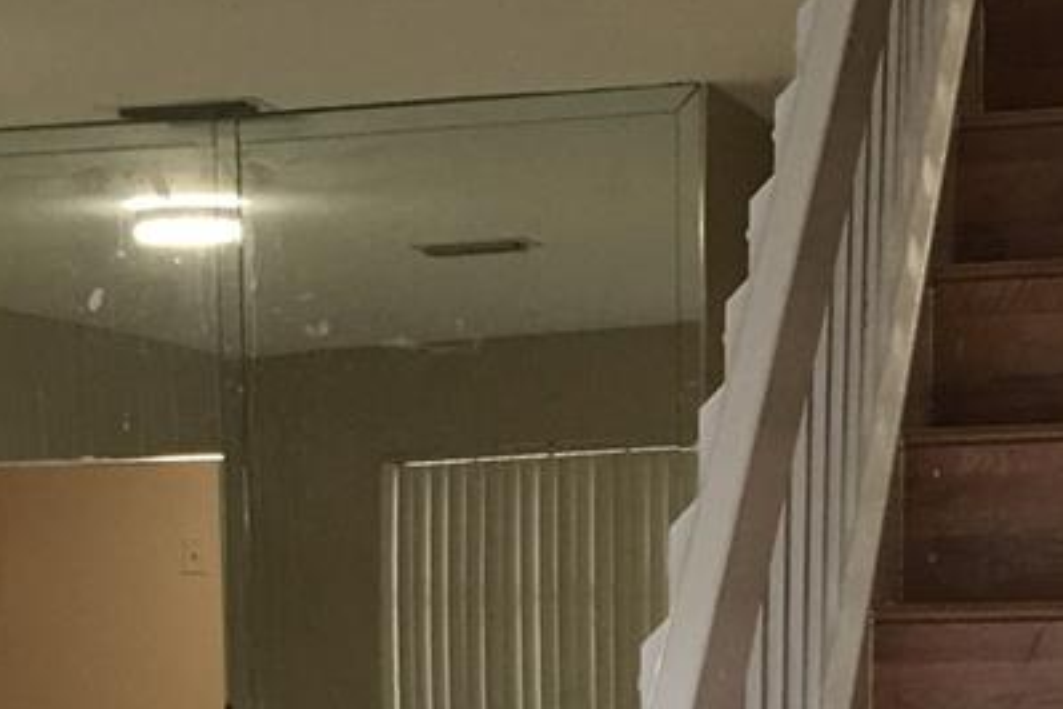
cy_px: 1309
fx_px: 3425
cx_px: 370
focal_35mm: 116
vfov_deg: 11.0
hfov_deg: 17.6
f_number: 2.2
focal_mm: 4.15
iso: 40
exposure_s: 1/15
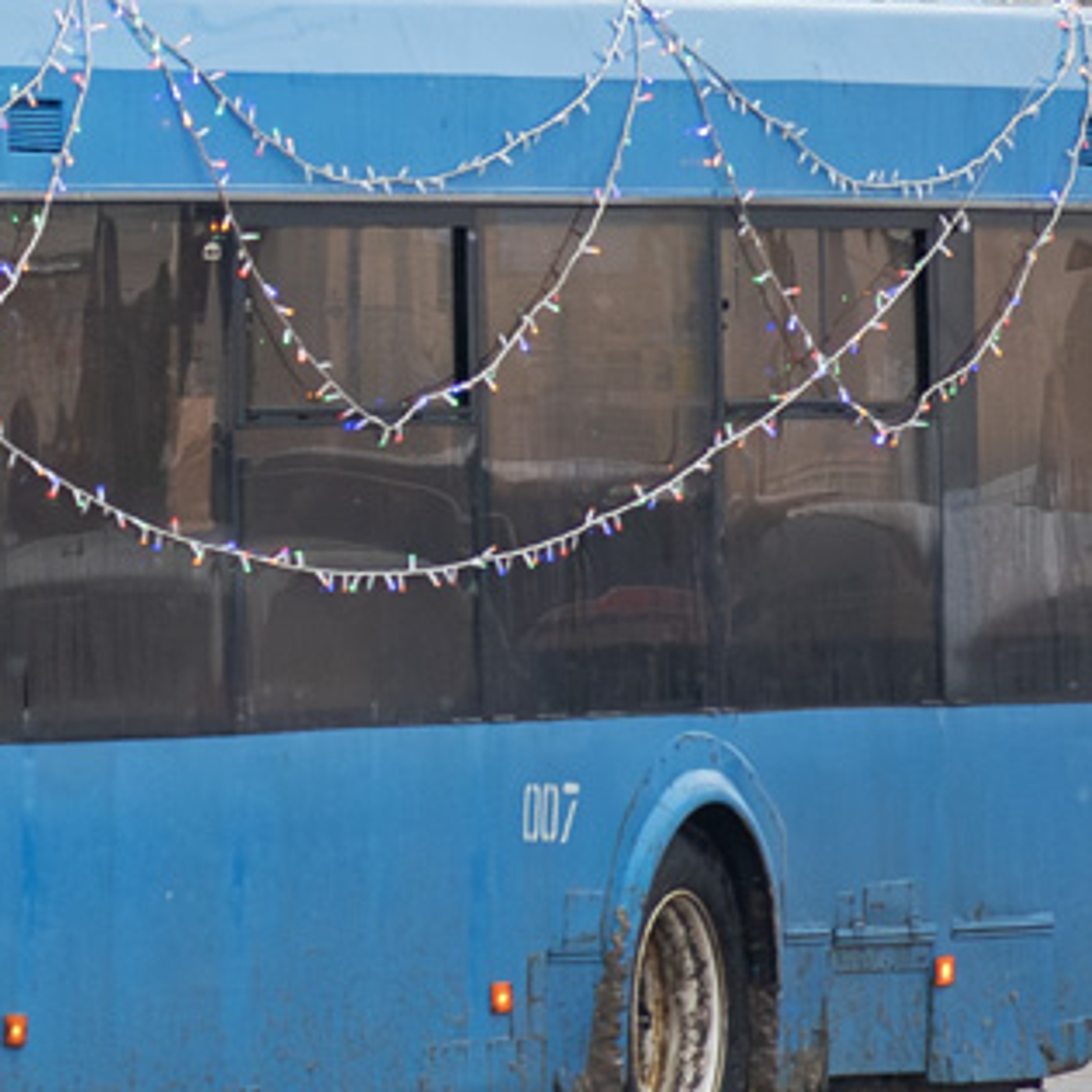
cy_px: -88
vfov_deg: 2.5
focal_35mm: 708
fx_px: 25265
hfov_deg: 2.5
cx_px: -503
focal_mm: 125
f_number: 4.8
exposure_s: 1/500
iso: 2000
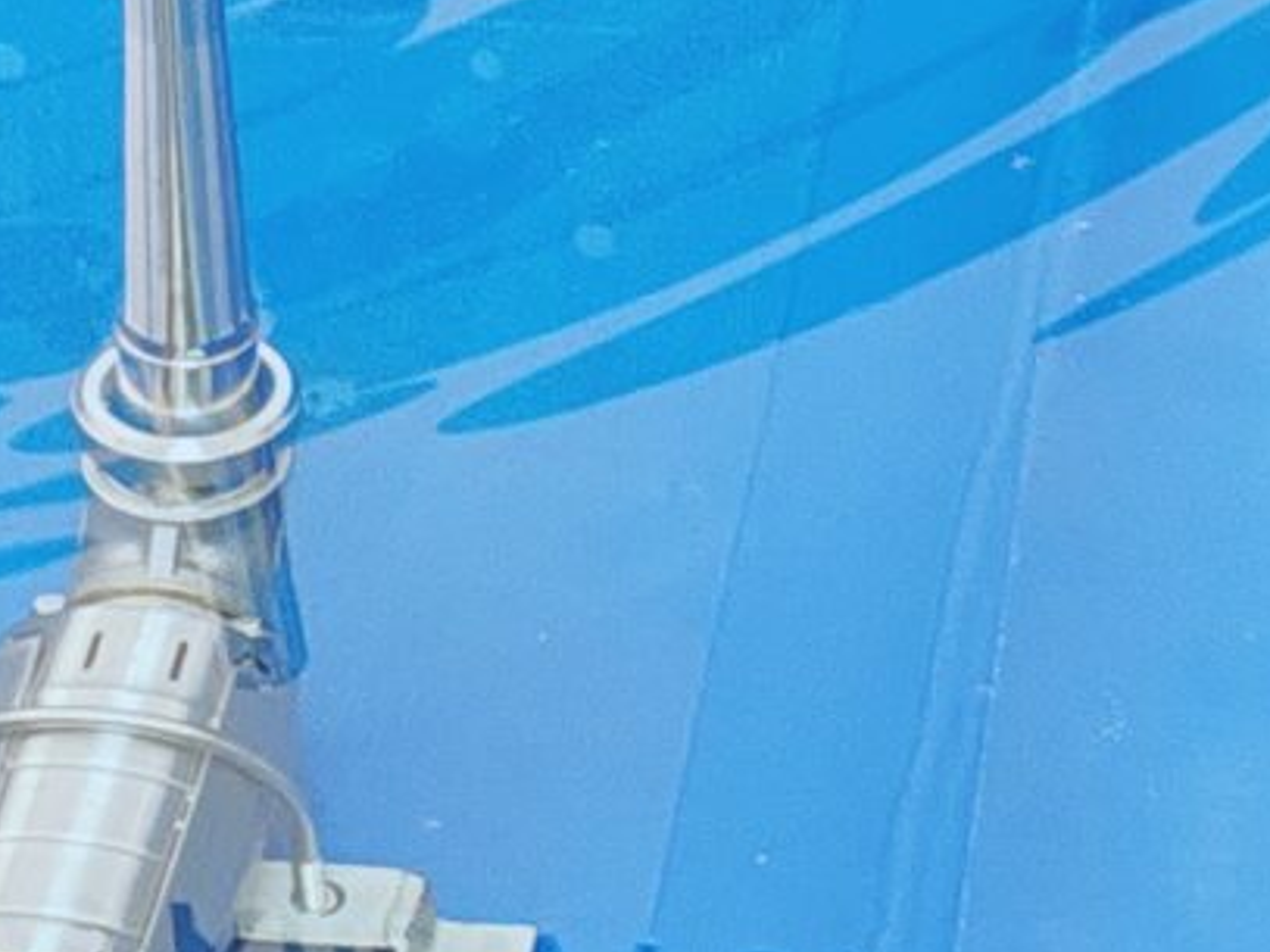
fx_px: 6235
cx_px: 1086
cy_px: 1018
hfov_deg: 11.6
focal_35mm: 170
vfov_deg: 8.7
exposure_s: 1/50
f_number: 1.9
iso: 2000
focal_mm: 6.12
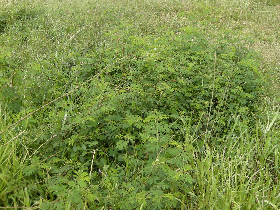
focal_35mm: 35
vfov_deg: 40.7
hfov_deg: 52.6
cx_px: 140
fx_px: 283
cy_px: 105
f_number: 4.3
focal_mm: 7.5
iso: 64
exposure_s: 1/118
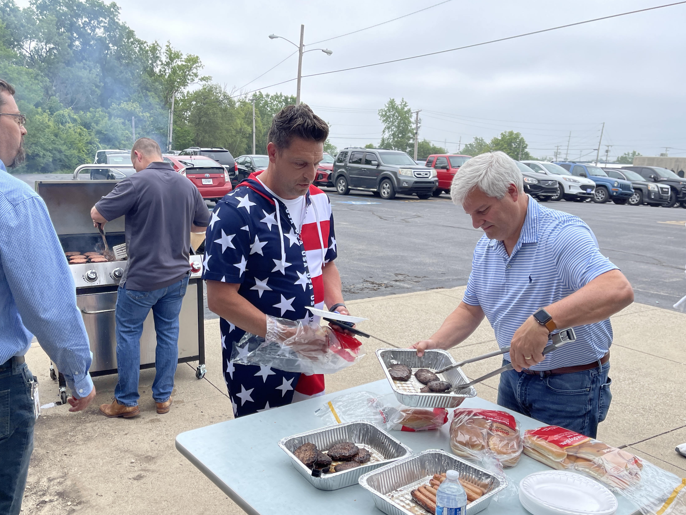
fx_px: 634
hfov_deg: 56.7
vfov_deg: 44.1
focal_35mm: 32
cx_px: 311
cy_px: 293
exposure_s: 1/2203
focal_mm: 5.1
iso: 32
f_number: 1.6
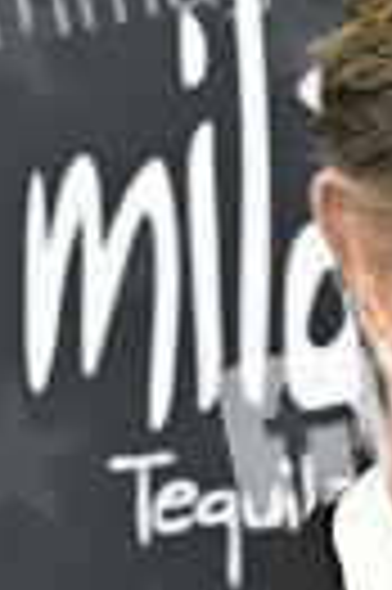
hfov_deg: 4.2
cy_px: 635
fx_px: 5289
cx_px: 581
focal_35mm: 323
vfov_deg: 6.4
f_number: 5.6
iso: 1250
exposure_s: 1/320
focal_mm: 71
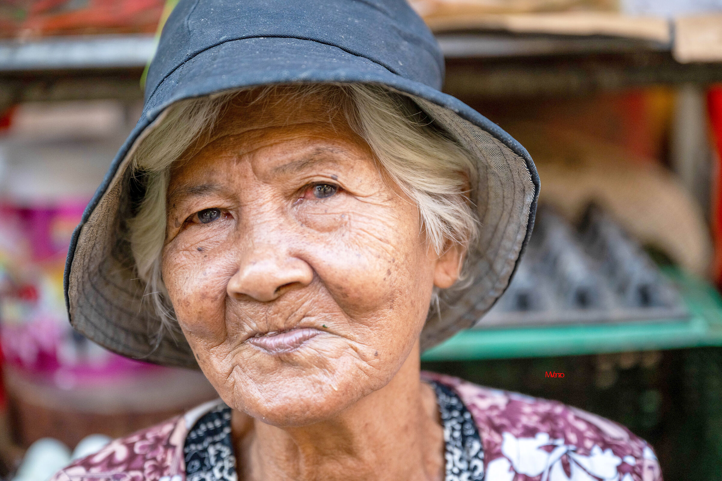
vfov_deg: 19.5
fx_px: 1404
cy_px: 240
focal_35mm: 70
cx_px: 361
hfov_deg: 28.8
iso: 800
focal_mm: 70
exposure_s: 1/500
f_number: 2.8
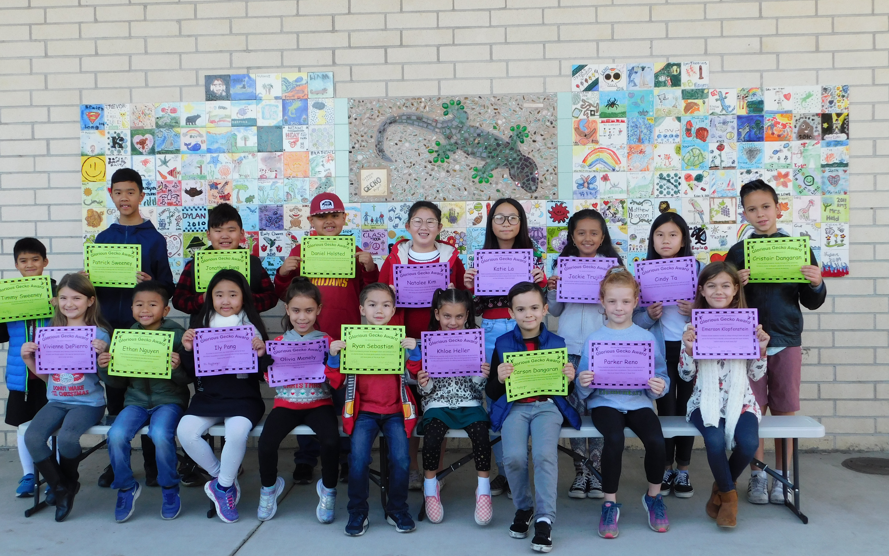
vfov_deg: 32.8
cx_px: 437
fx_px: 945
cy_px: 281
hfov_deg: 50.4
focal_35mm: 39
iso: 125
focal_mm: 6.3
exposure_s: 1/160
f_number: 3.5
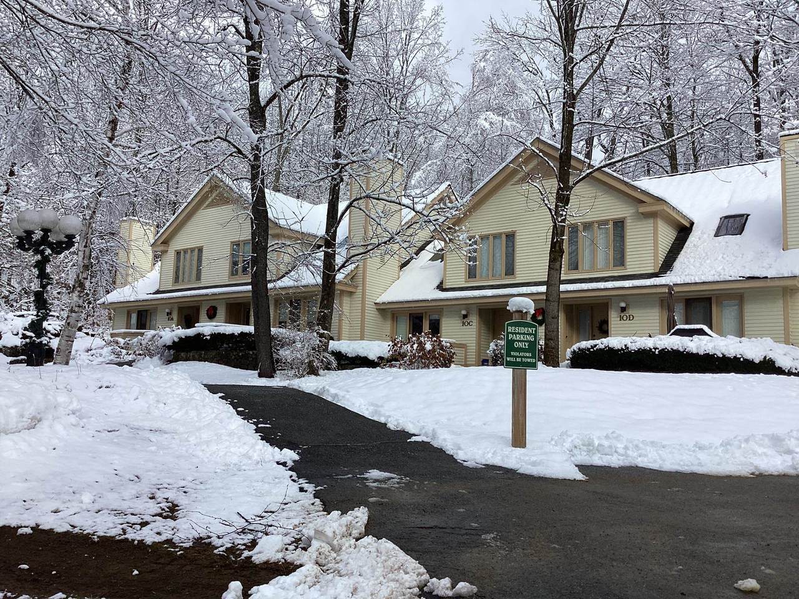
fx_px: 716
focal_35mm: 31
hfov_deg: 58.4
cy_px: 300
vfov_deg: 45.4
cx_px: 400
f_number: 2.4
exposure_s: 1/1045
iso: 25
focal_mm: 3.3
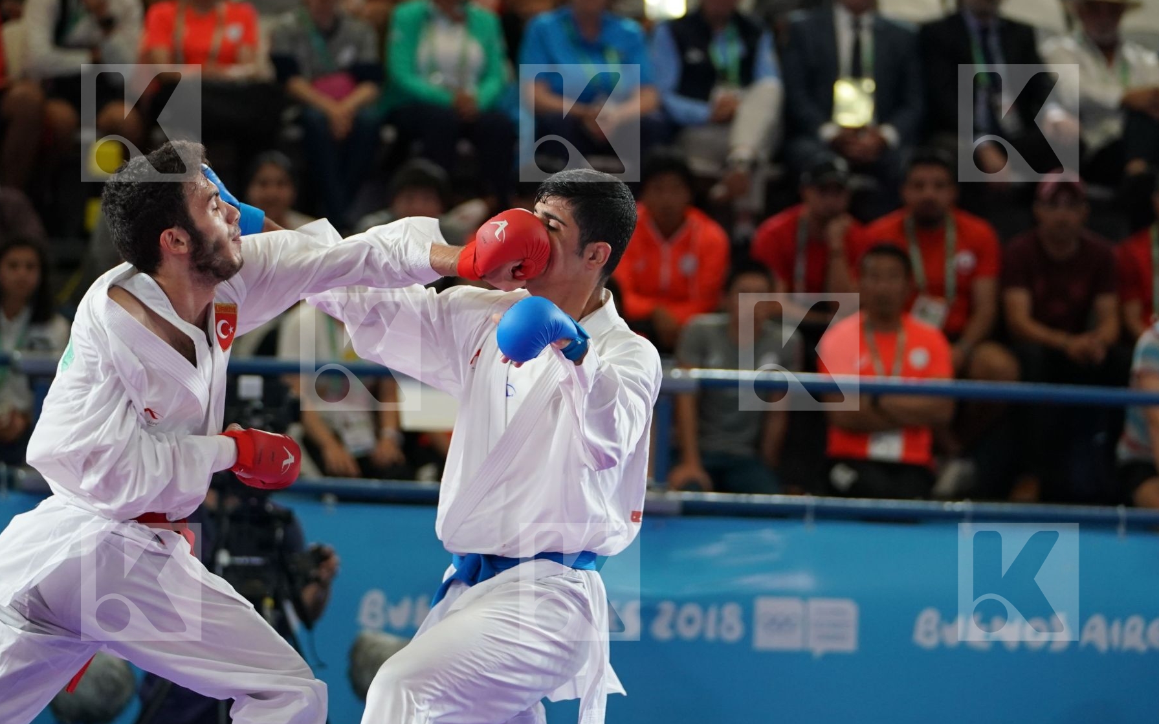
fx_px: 6601
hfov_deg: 10.0
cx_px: 580
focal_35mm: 209
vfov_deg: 6.3
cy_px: 352
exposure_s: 1/1000
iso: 1600
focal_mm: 136
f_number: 2.8
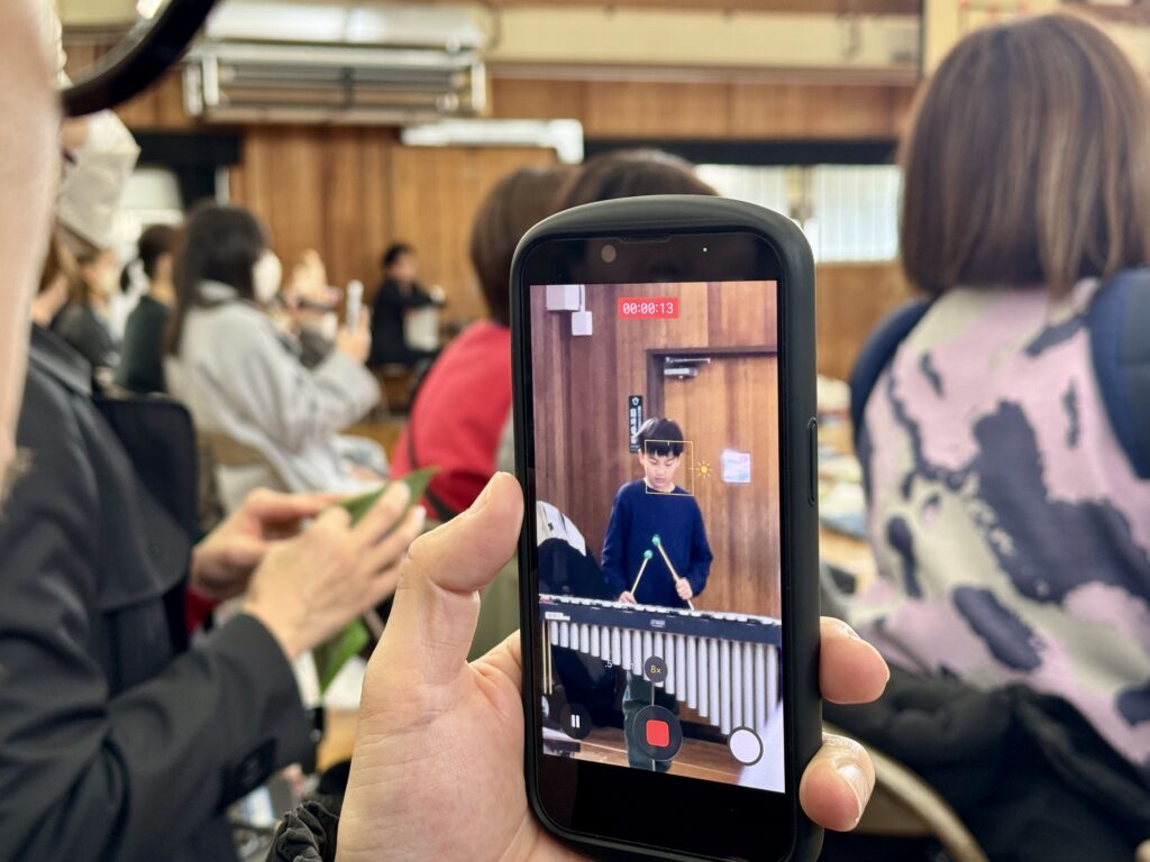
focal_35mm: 48
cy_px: 431
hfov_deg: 39.7
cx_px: 575
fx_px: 1595
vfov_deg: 30.3
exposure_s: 1/60
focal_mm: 6.76
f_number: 1.78
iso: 125
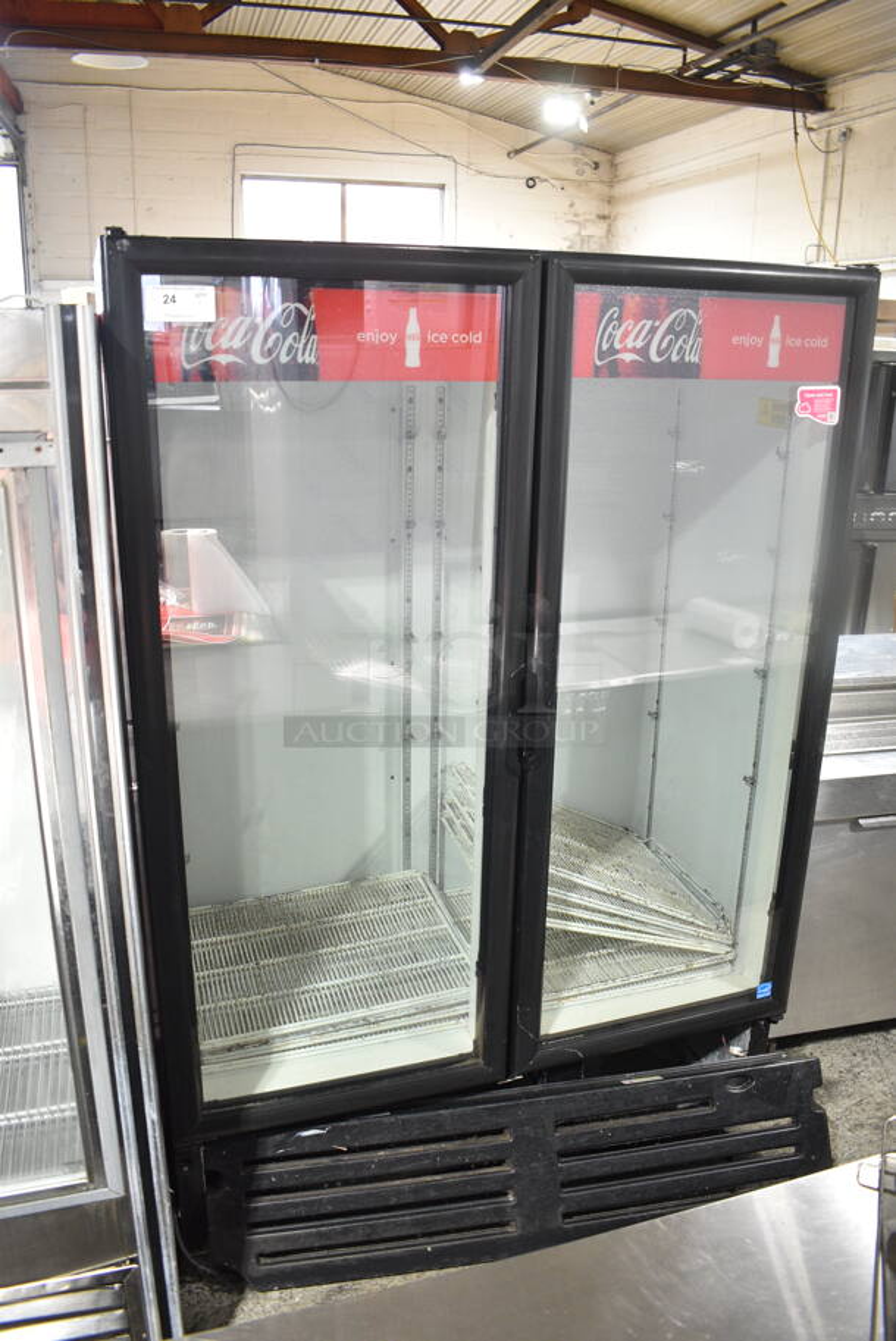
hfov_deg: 48.0
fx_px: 1006
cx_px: 448
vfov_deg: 67.3
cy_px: 670
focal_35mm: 27
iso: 1250
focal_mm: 18
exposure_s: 1/30
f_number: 3.5
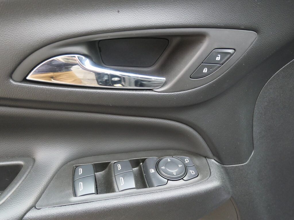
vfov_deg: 46.8
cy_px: 110
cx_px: 147
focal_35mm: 30
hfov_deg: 60.0
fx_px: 255
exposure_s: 1/60
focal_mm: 15
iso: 2500
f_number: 3.7
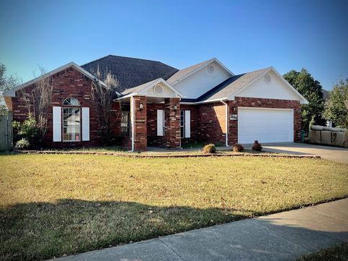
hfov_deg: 67.3
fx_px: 261
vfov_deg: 53.1
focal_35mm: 26
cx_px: 169
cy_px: 126
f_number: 1.6
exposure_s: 1/2247
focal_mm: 5.1
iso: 32
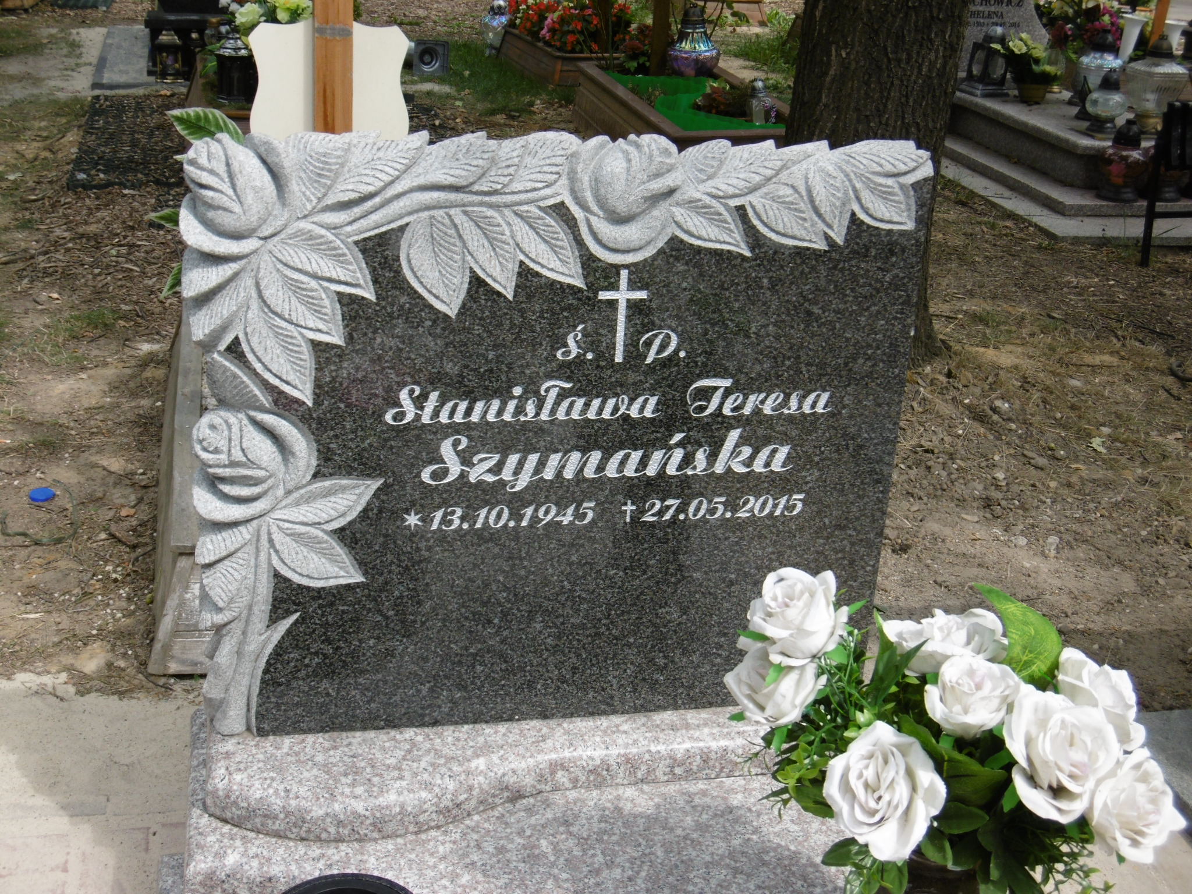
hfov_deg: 37.5
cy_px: 447
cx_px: 596
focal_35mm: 51
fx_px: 1756
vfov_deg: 28.6
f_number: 4
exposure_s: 1/500
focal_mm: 9.2
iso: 100
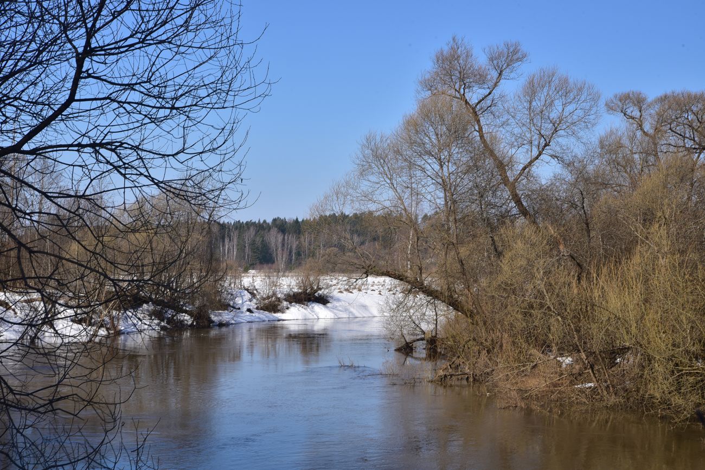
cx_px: 352
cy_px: 235
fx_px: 1097
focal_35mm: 56
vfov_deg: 24.2
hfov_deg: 35.6
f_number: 14
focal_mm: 56
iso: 125
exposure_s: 1/125
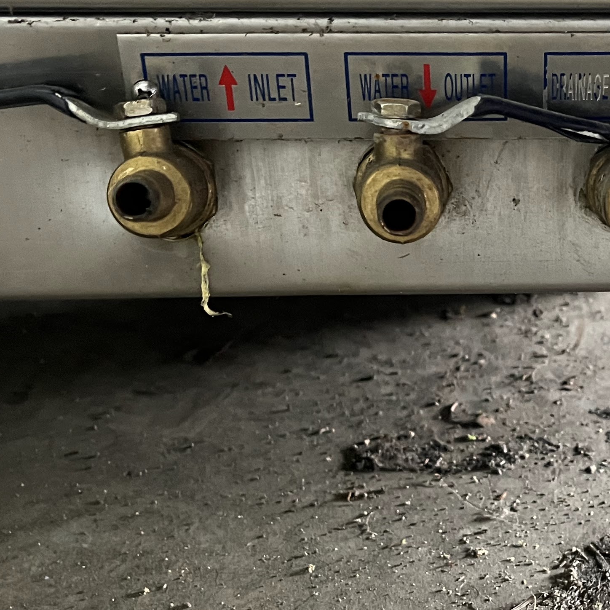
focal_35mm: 64
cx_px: 570
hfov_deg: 25.9
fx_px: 1276
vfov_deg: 26.9
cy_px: 316
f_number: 1.6
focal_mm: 5.1
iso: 500
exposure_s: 1/60
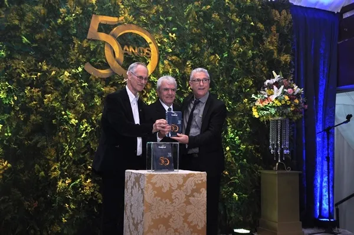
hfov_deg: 43.6
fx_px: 442
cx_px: 177
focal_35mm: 45
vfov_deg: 29.8
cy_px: 118
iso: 400
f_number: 5
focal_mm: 30
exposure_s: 1/60
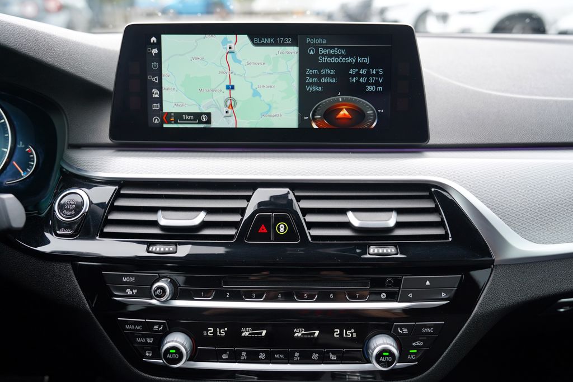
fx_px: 557
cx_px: 286
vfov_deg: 37.9
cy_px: 191
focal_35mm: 35
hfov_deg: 54.4
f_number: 4
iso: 250
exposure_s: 1/60
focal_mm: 35
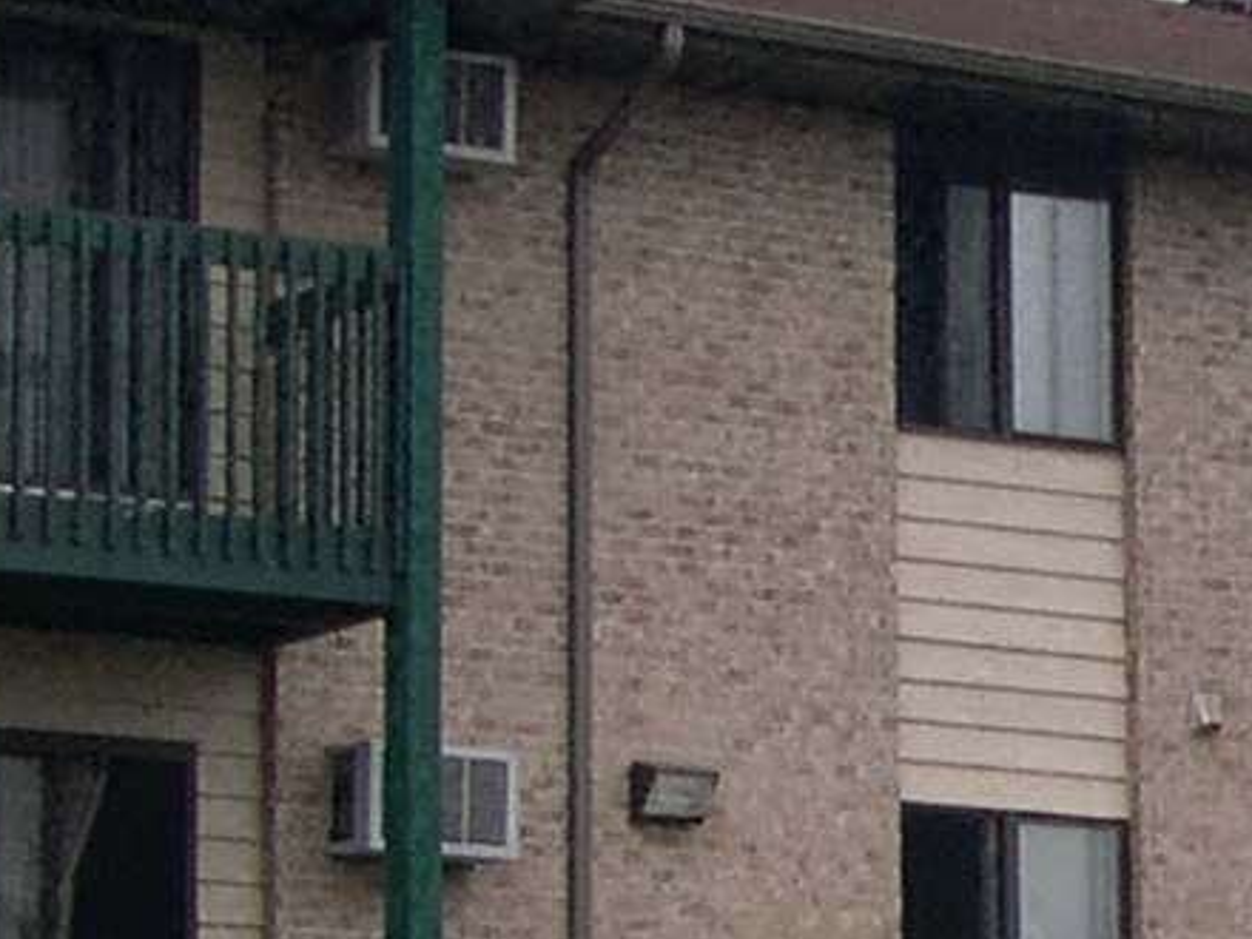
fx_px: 7089
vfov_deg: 7.5
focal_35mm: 196
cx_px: 1690
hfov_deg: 9.9
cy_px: 1050
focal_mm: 8
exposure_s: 1/377
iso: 100
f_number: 2.8
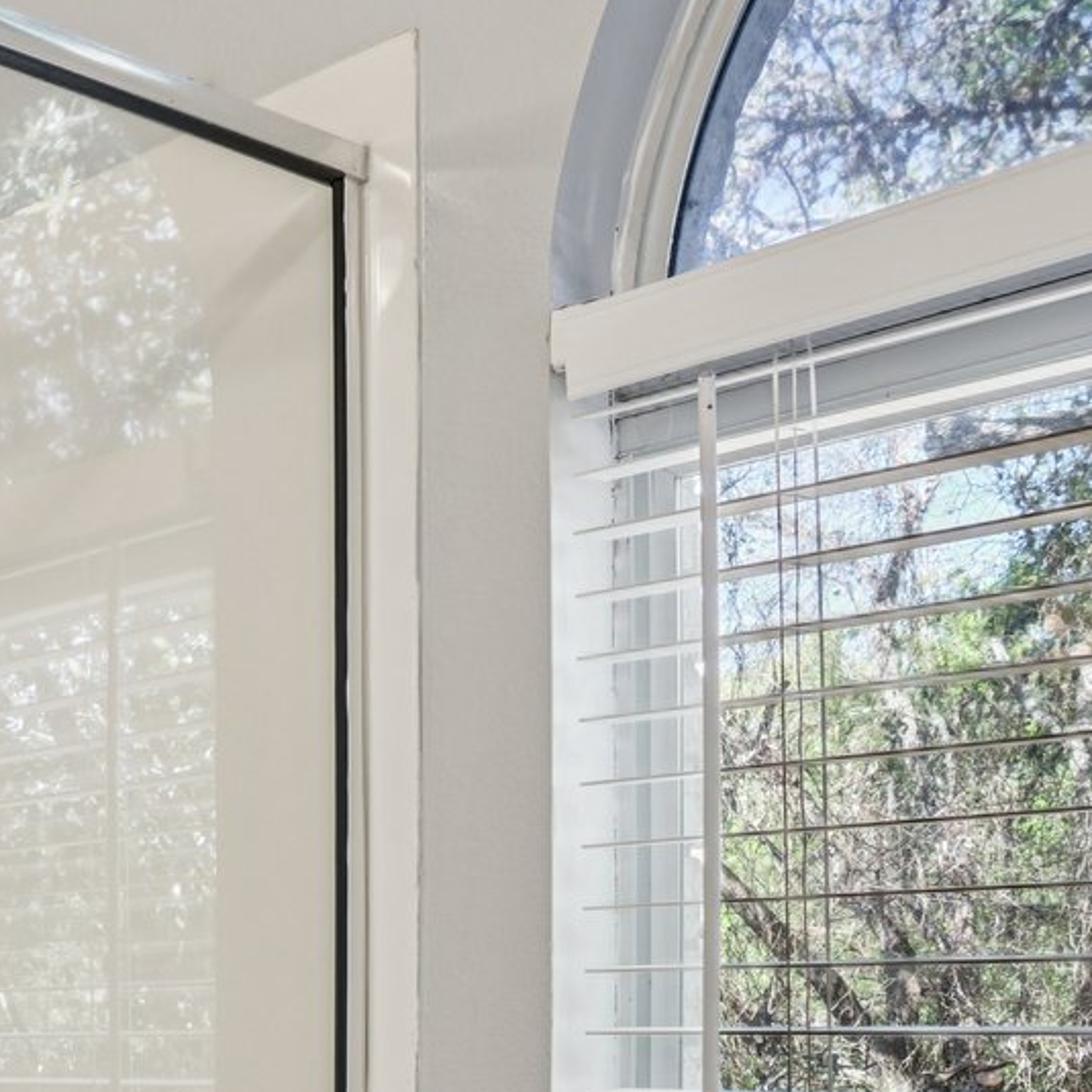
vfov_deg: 30.6
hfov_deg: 24.0
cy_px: 1077
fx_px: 1856
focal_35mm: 52
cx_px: -639
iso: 400
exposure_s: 1/15
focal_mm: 16
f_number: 8
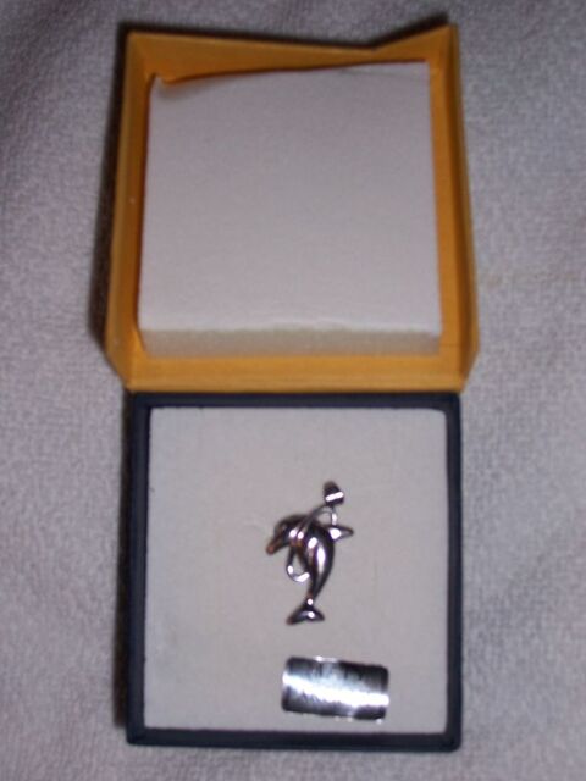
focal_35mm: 53
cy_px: 390
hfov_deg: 27.5
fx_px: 1196
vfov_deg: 36.2
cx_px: 293
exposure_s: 1/60
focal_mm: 8.6
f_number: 3.4
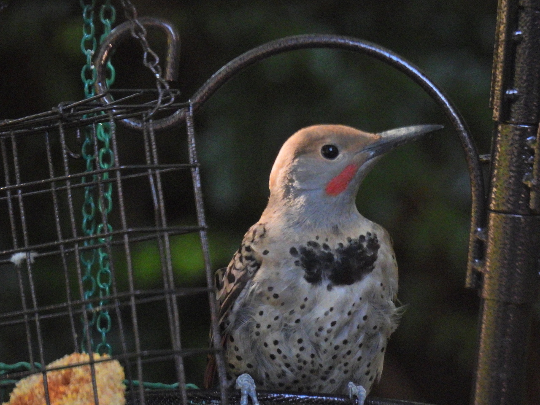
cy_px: 202
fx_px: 17160
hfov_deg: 1.8
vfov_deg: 1.4
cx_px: 270
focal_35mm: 1100
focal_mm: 196
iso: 1250
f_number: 5.6
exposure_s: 1/125
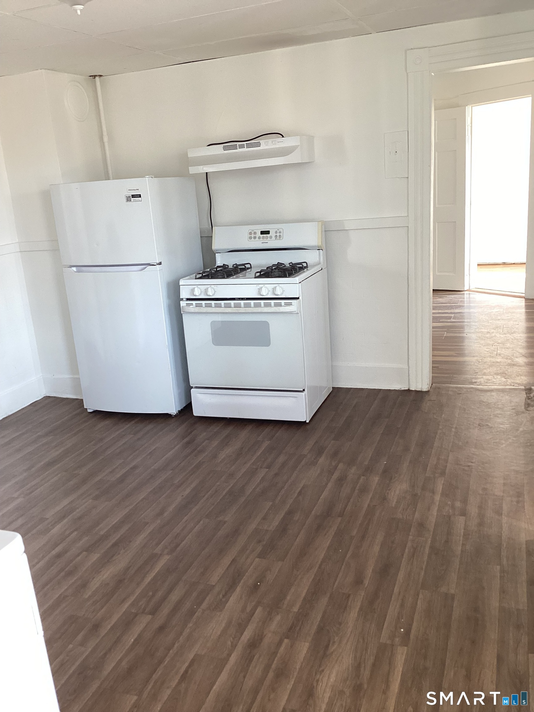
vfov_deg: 58.4
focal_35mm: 31
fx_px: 638
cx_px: 267
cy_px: 356
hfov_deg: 45.4
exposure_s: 1/60
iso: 100
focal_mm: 3.3
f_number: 2.4
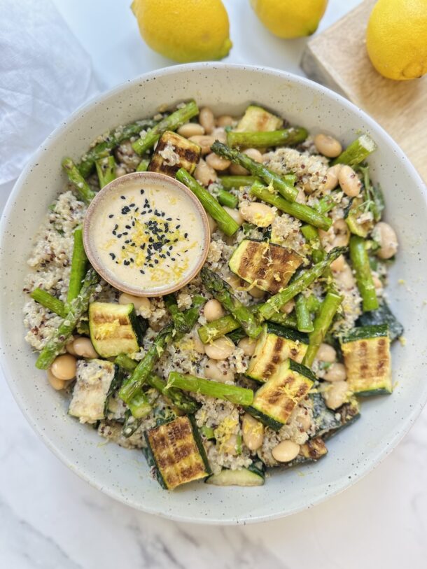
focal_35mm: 24
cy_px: 284
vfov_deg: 71.6
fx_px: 395
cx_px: 214
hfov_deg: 56.8
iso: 160
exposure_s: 1/121
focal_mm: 6.86
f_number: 1.78
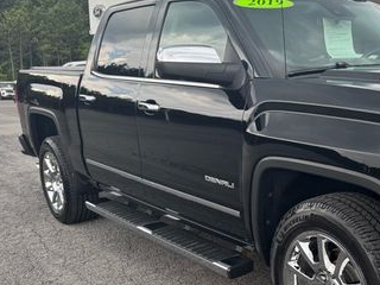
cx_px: 346
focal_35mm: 48
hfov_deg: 37.0
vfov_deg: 30.1
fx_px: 527
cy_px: 183
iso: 80
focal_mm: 6.76
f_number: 1.78
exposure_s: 1/491
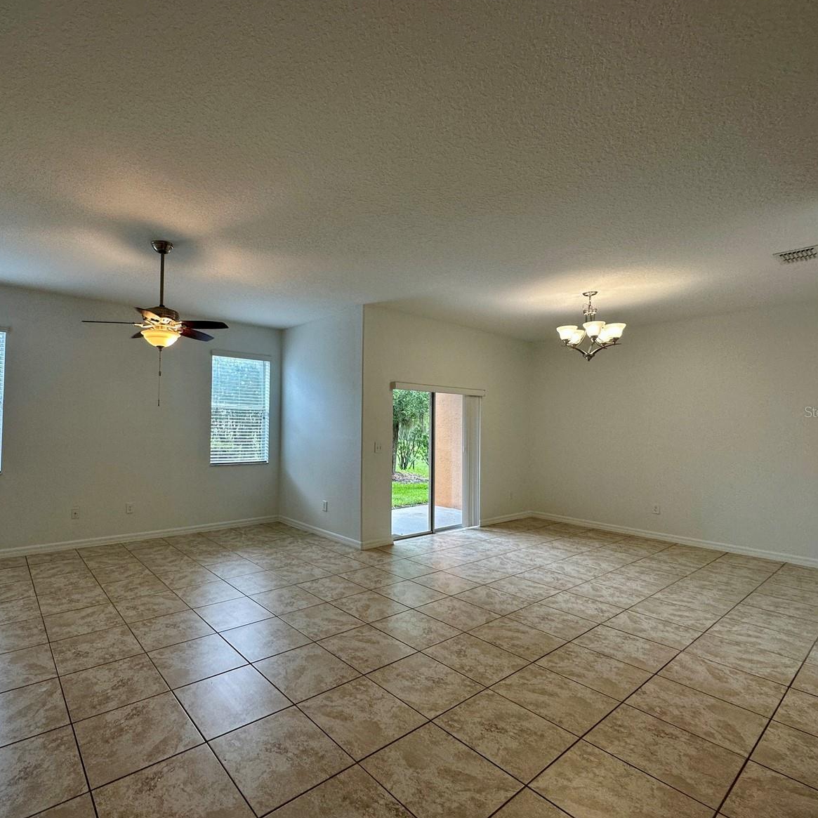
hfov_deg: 82.4
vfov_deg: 84.0
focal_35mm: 17
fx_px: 454
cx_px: 309
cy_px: 411
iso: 100
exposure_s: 1/120
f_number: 2.2
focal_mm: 2.22
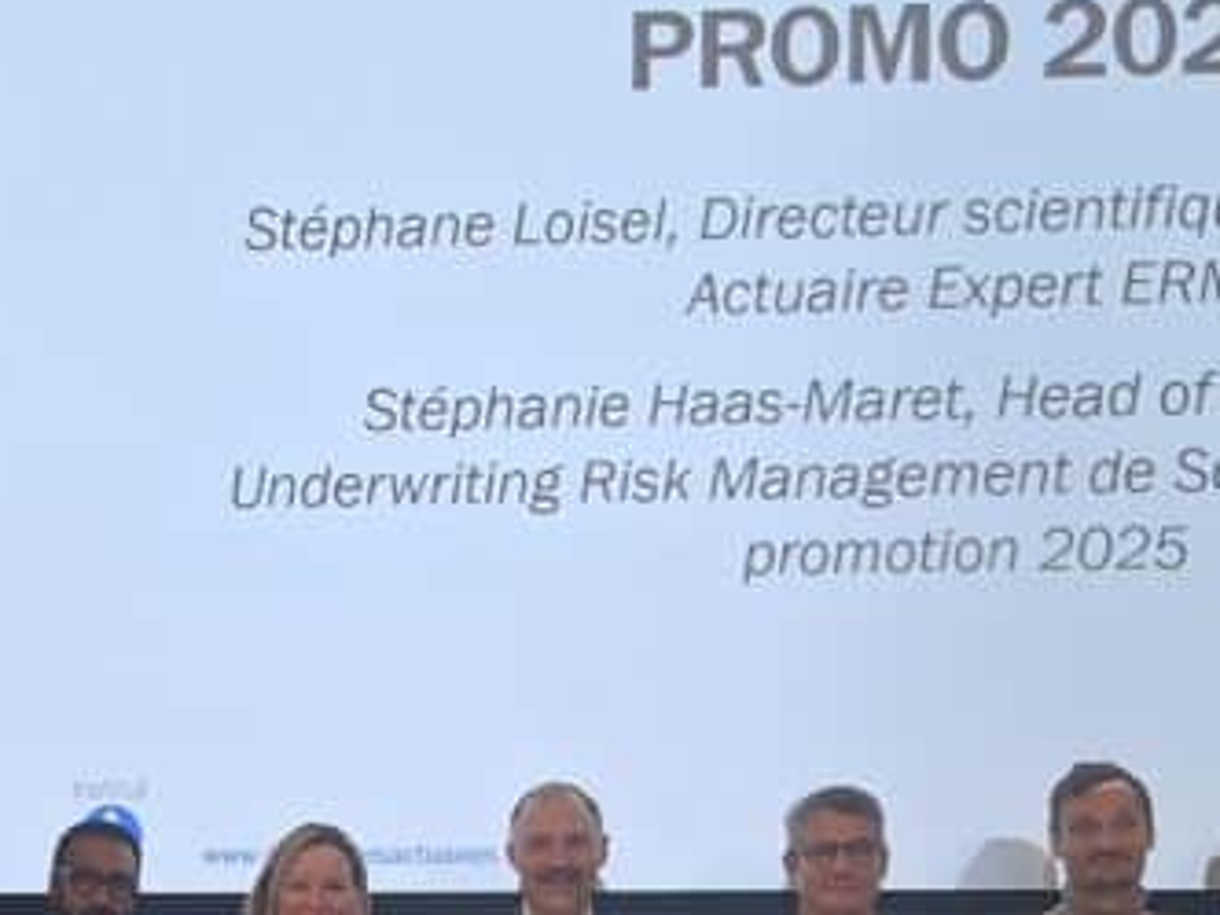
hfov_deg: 26.4
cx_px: 103
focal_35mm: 71
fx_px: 2502
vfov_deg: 20.1
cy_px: 915
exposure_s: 1/60
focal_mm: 5.54
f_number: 1.8
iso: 64
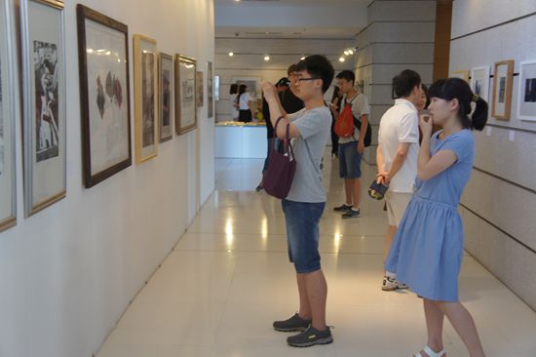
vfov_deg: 28.9
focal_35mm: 46
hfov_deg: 42.3
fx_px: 692
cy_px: 178
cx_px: 268
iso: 1000
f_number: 4.5
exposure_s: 1/50
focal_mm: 31
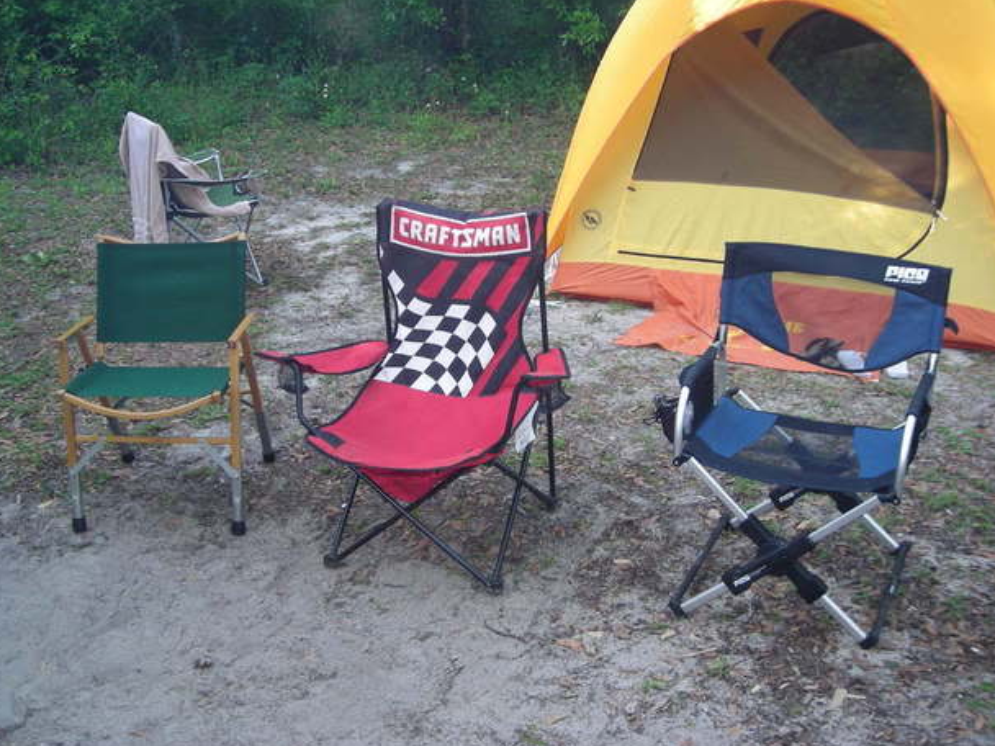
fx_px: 1150
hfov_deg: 46.8
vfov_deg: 36.0
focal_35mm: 40
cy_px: 362
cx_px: 486
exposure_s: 1/30
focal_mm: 6.3
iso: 78
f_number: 3.2
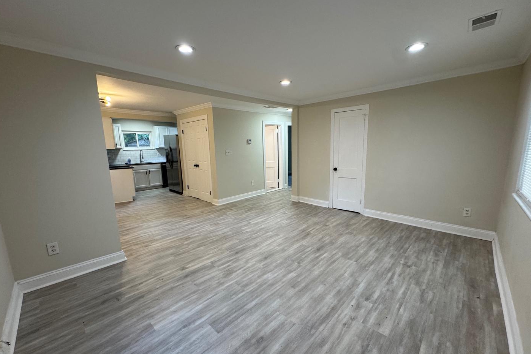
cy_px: 186
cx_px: 269
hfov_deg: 100.4
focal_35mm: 15
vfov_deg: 77.3
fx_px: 221
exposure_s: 1/120
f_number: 2.2
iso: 200
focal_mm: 2.22
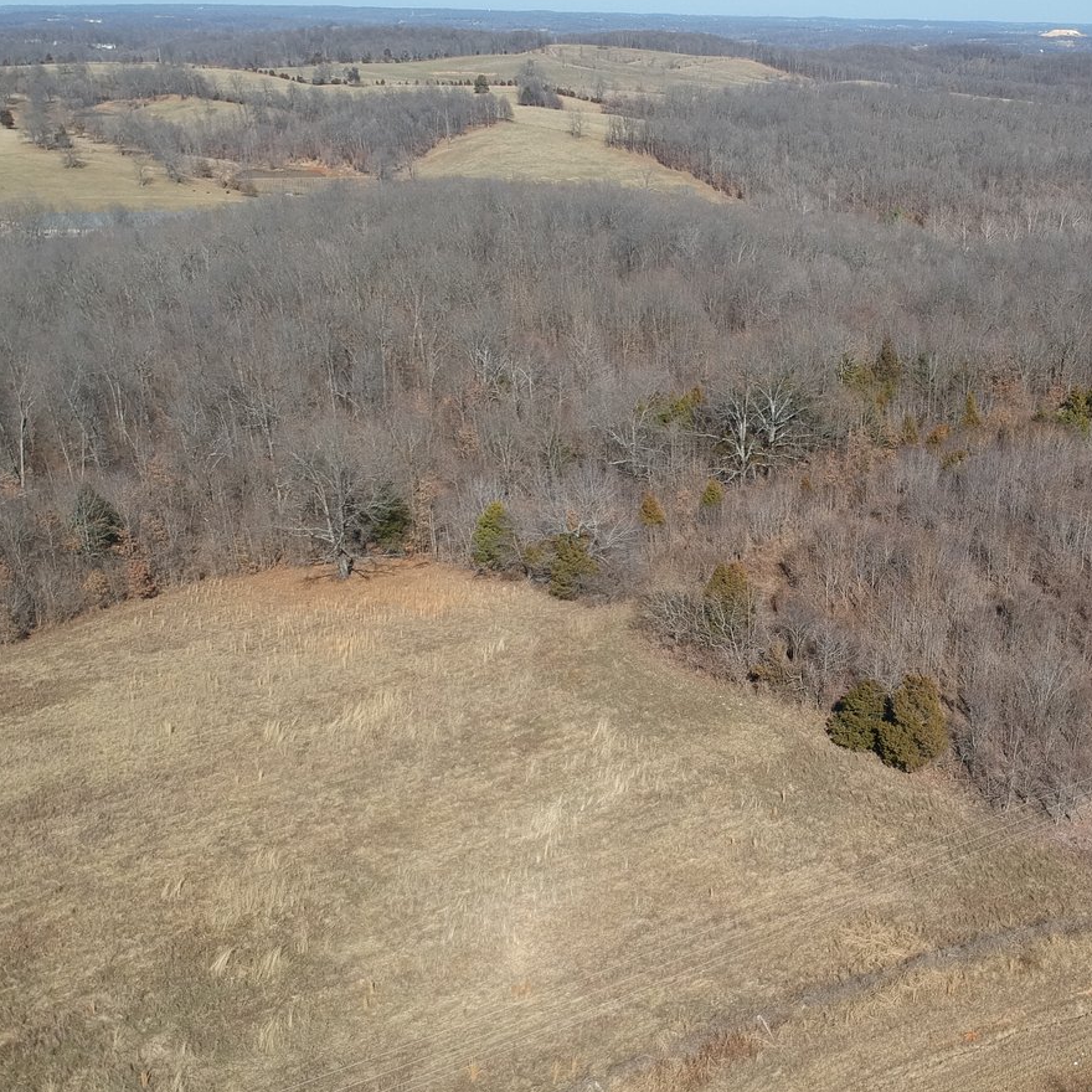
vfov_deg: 43.5
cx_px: 815
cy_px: 678
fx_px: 1356
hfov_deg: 42.5
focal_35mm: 38
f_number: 2.6
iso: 100
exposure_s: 1/1000
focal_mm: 4.49
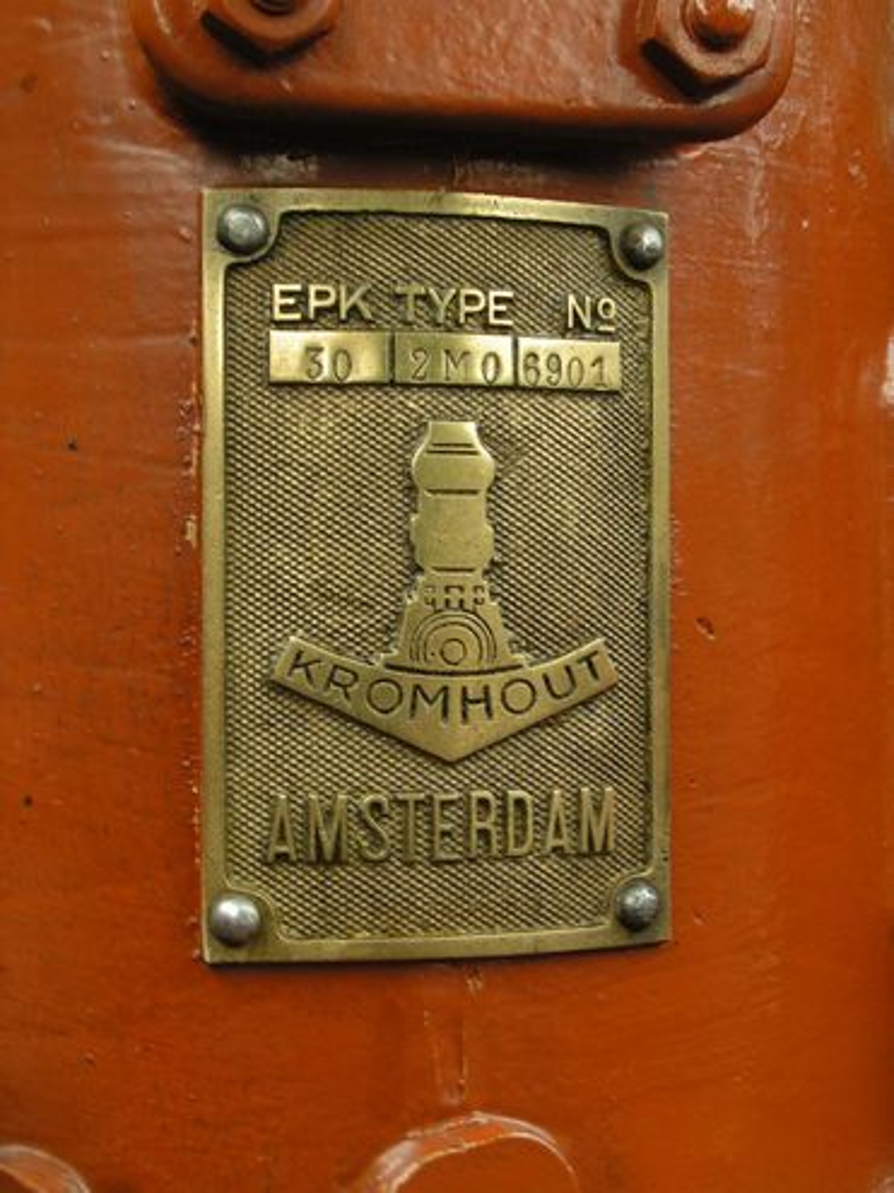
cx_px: 447
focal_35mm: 63
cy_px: 596
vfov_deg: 30.7
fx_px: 2170
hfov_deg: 23.3
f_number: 3.5
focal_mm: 9.7
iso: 50
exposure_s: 1/80
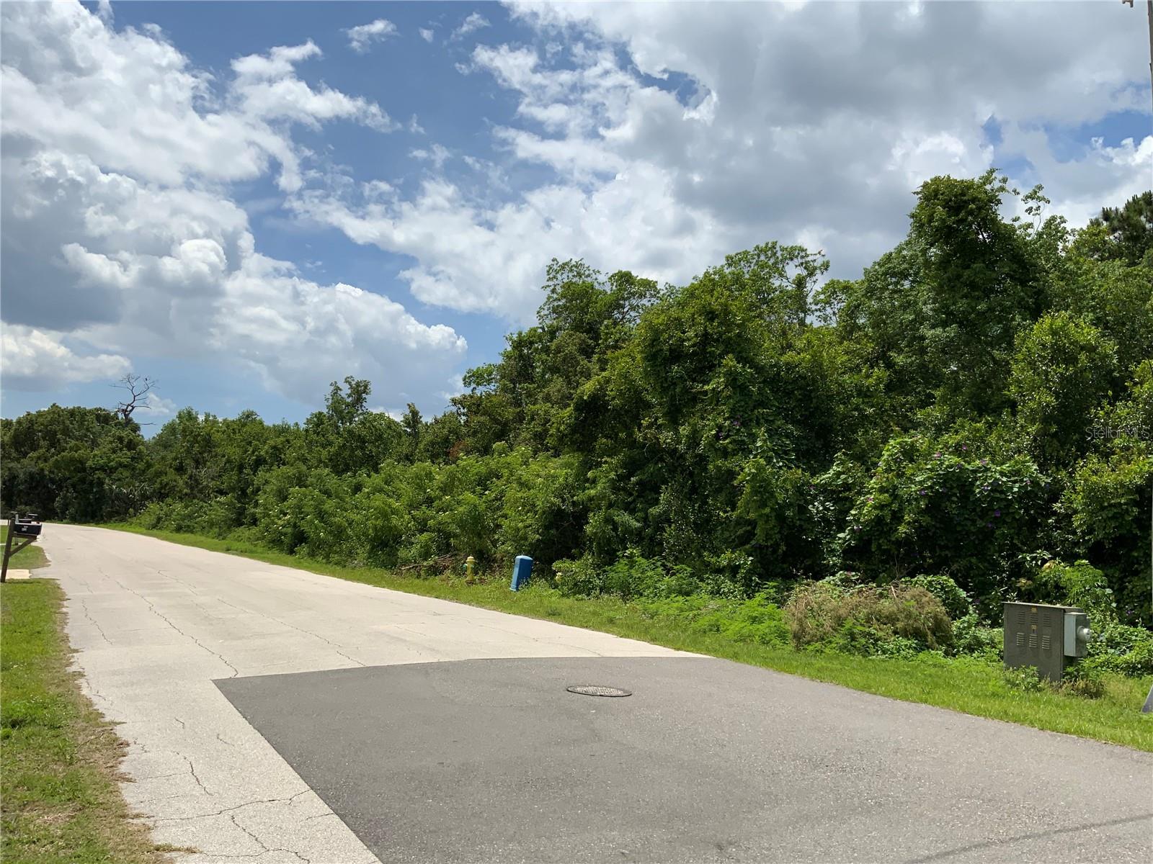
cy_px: 432
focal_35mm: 29
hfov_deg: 61.7
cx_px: 576
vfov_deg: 48.2
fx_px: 966
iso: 20
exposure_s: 1/4405
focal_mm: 3
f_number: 1.8
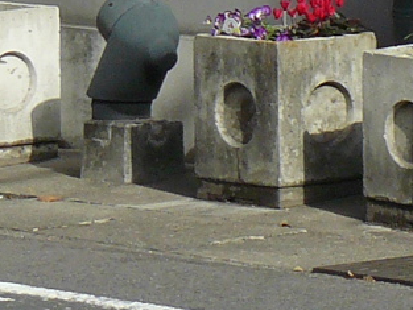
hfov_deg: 4.5
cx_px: 628
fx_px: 5264
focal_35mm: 441
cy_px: -227
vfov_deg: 3.4
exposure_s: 1/400
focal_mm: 12
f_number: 5.6
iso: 100
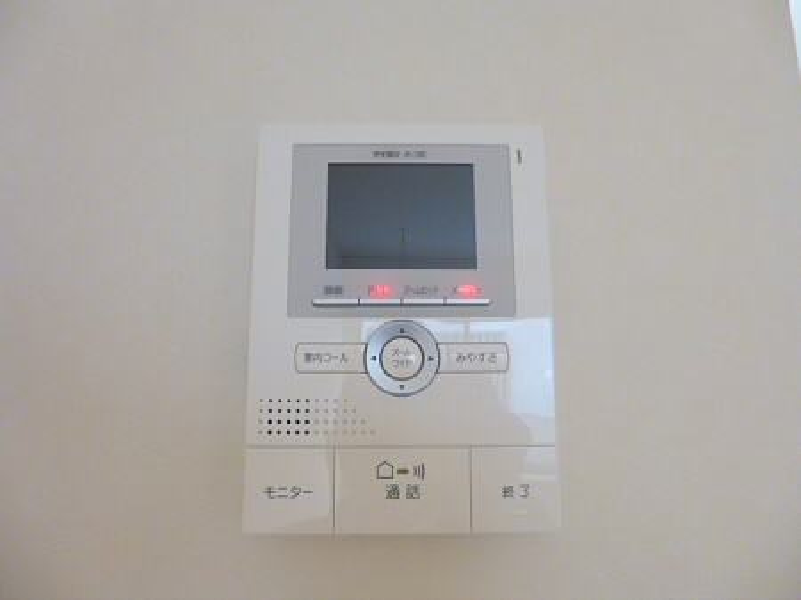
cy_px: 300
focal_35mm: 25
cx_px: 400
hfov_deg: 69.4
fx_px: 578
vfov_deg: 54.8
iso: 400
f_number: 3.1
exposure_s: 1/60
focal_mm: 4.5
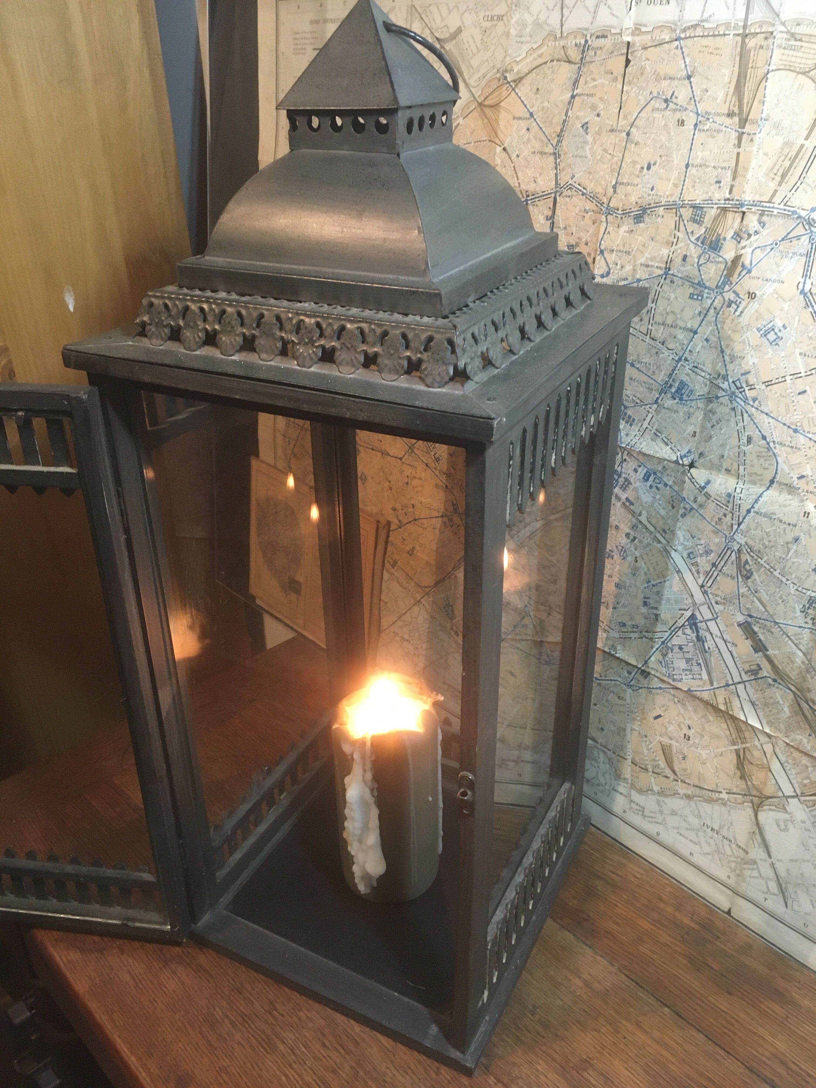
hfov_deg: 48.2
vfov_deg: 61.7
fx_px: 911
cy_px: 544
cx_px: 408
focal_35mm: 29
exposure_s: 1/20
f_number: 2.2
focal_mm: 4.15
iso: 200
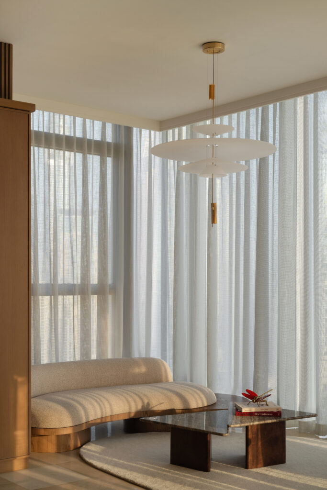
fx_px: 667
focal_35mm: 49
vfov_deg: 40.3
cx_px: 164
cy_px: 245
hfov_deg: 27.5
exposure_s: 1/2.5
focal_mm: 49
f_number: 10
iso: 125
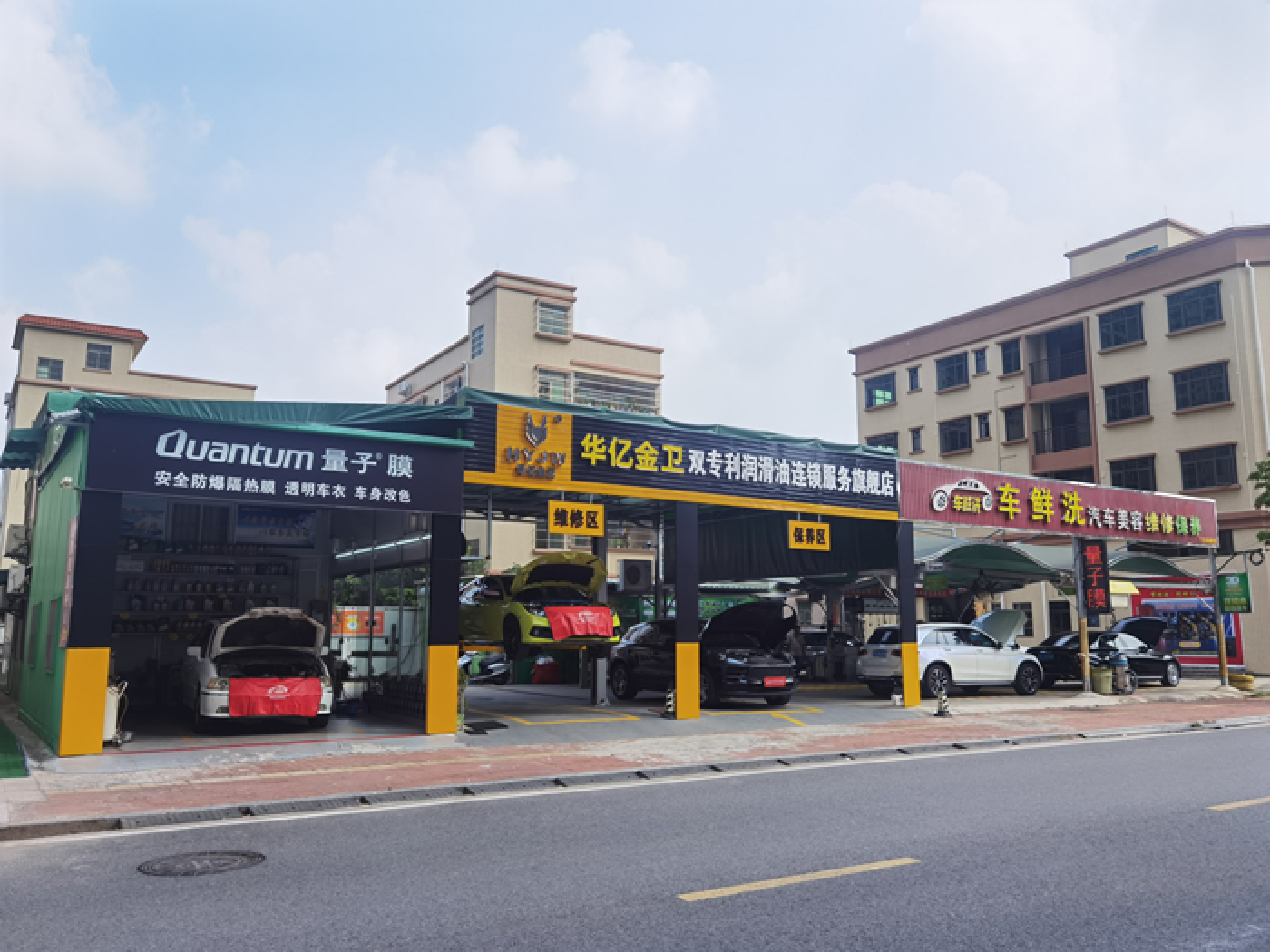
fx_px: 991
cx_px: 635
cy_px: 476
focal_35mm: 27
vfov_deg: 51.4
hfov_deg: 65.3
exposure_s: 1/2625
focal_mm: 6.71
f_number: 1.9
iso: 50
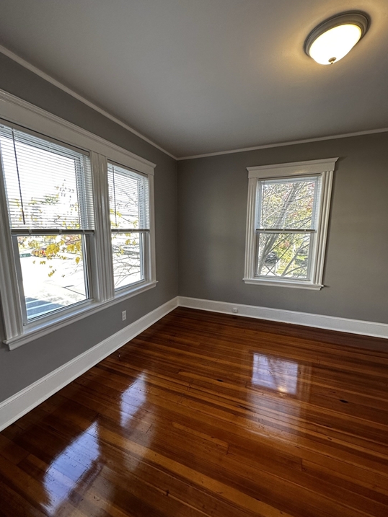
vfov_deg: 98.1
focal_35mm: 15
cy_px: 268
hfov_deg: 81.8
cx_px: 190
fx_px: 224
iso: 160
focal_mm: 2.22
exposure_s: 1/120
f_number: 2.2
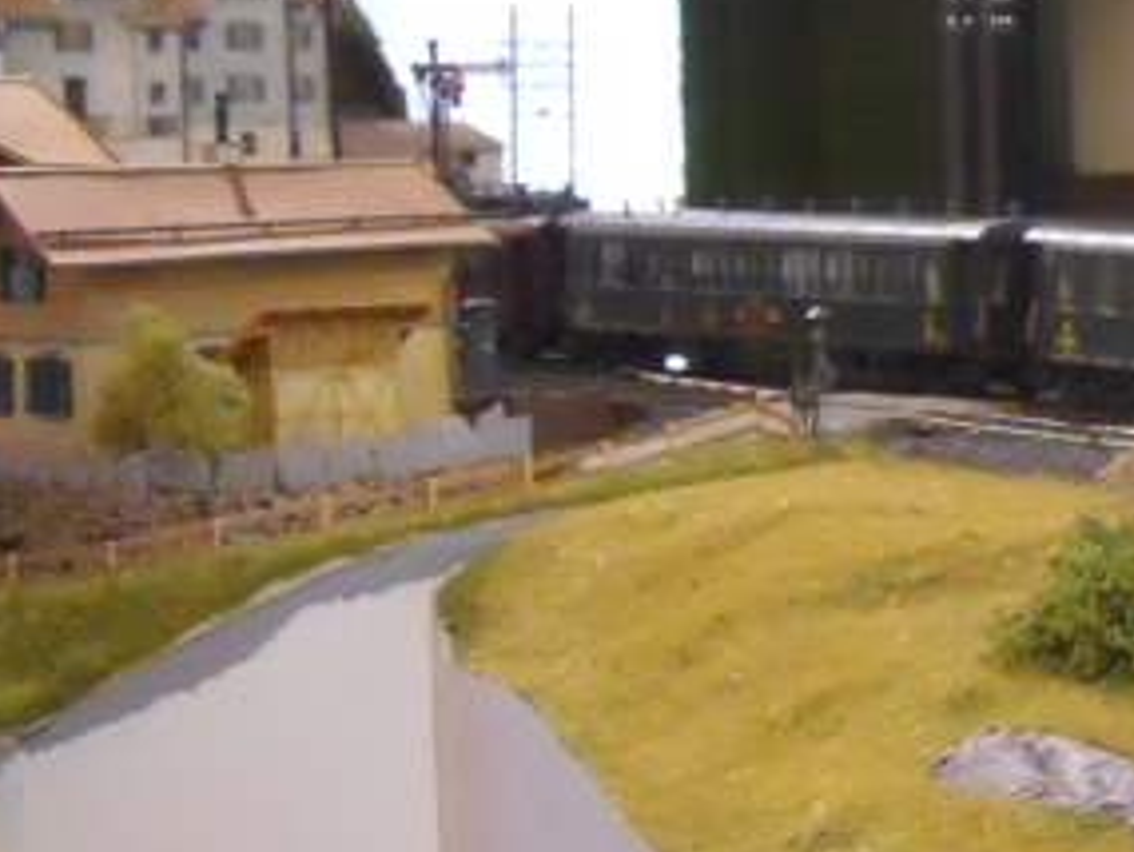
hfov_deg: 15.8
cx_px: 1679
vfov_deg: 12.9
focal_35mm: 115
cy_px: 291
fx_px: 3769
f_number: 2.8
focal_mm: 5.7
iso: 800
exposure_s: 1/50
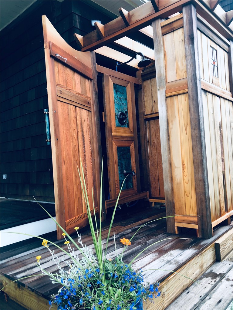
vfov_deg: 63.4
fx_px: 251
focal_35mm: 28
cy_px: 155
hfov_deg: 49.7
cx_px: 116
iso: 20
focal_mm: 3.99
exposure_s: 1/165
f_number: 1.8
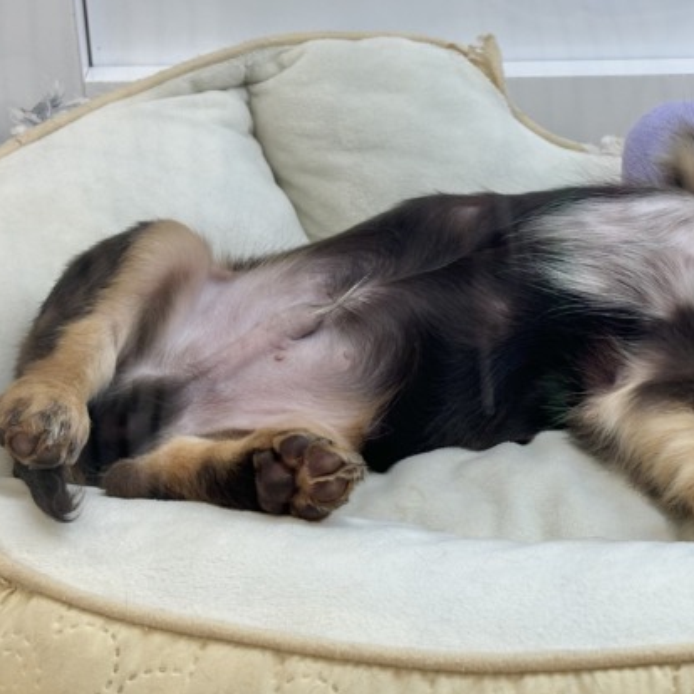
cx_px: 481
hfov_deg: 24.2
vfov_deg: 24.3
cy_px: 349
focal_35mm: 71
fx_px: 1610
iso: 40
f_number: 1.6
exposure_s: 1/100
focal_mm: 5.96
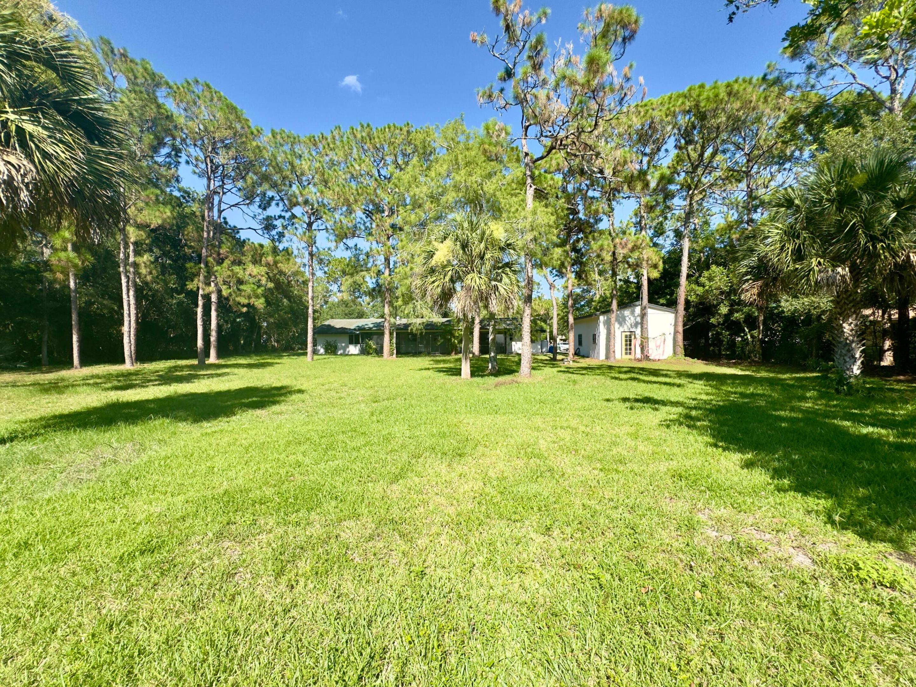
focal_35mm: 14
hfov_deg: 102.1
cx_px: 458
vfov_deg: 85.7
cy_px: 344
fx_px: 370
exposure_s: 1/1048
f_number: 2.2
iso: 40
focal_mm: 2.22
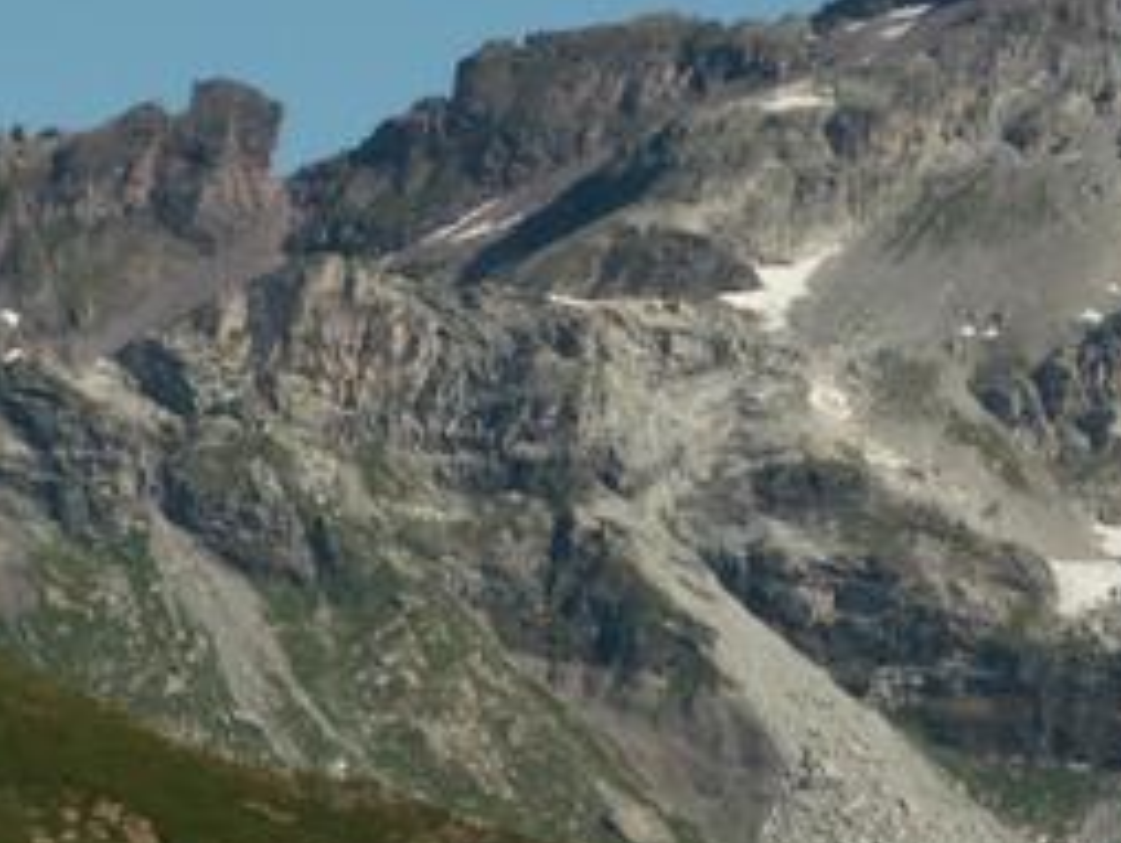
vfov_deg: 4.0
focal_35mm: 370
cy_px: 203
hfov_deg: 5.3
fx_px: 11993
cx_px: 834
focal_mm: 23.98
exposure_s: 1/200
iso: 50
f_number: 8
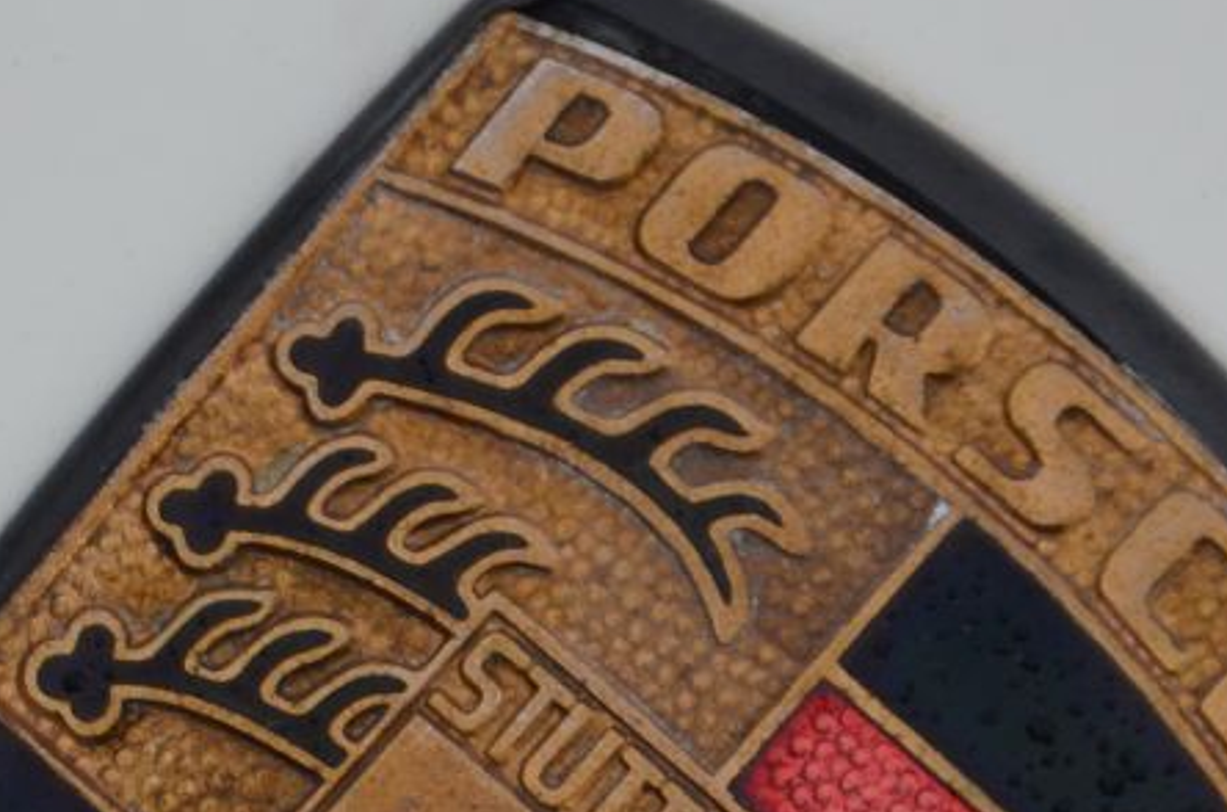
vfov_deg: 2.1
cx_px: 439
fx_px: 21733
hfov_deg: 3.2
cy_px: 851
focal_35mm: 639
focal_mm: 105
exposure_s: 1/250
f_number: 8
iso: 140
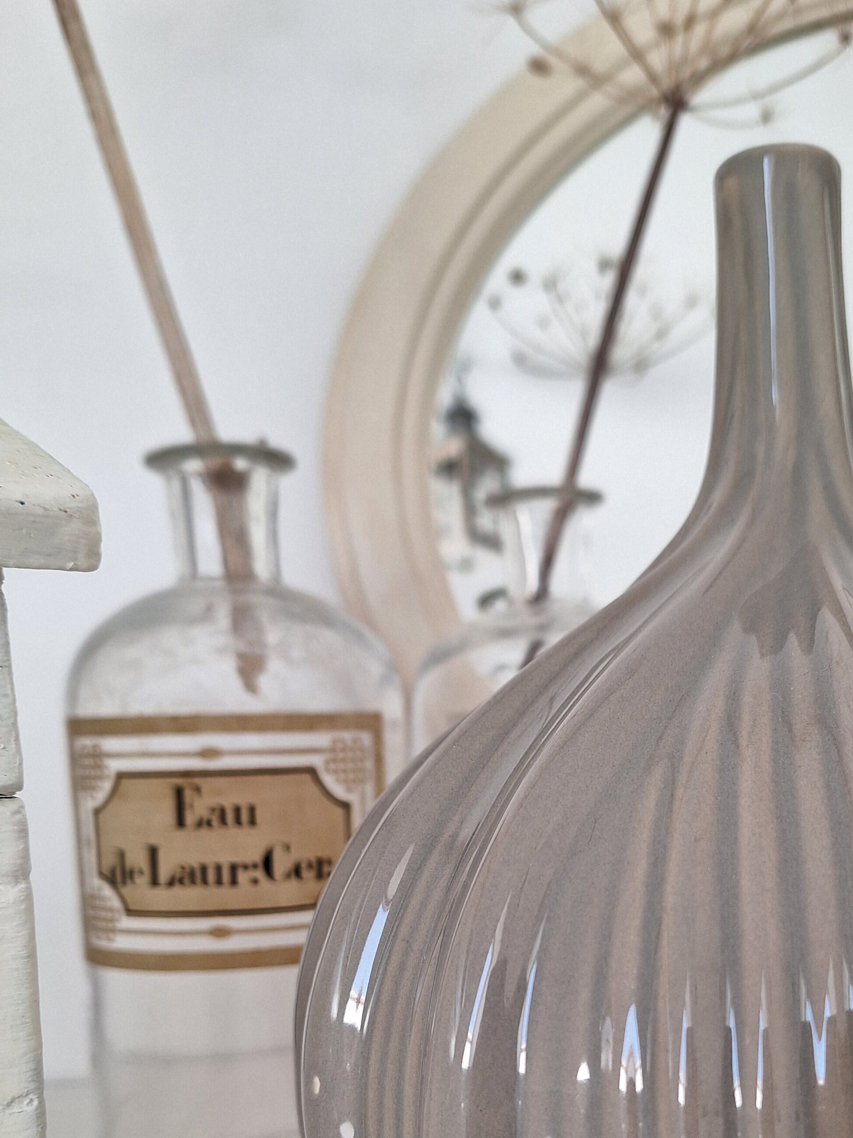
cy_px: 855
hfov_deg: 39.1
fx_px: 1183
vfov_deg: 49.3
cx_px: 581
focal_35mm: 36
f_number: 1.8
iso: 50
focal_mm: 5.54
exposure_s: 1/100
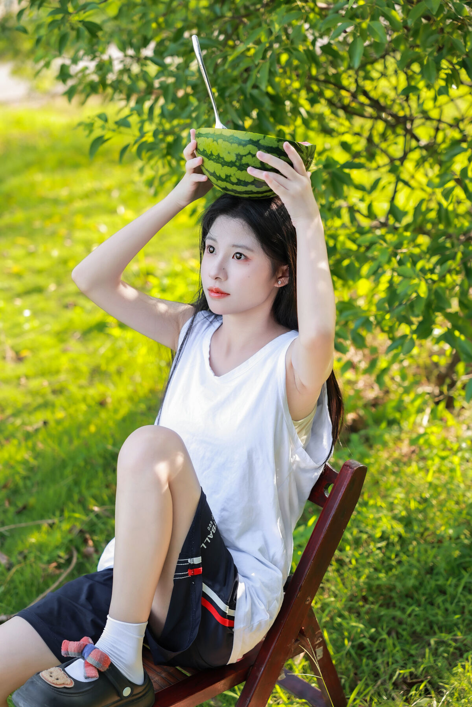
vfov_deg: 30.5
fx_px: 1298
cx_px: 236
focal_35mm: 66
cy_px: 354
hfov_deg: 20.6
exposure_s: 1/200
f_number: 2.8
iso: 125
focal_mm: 67
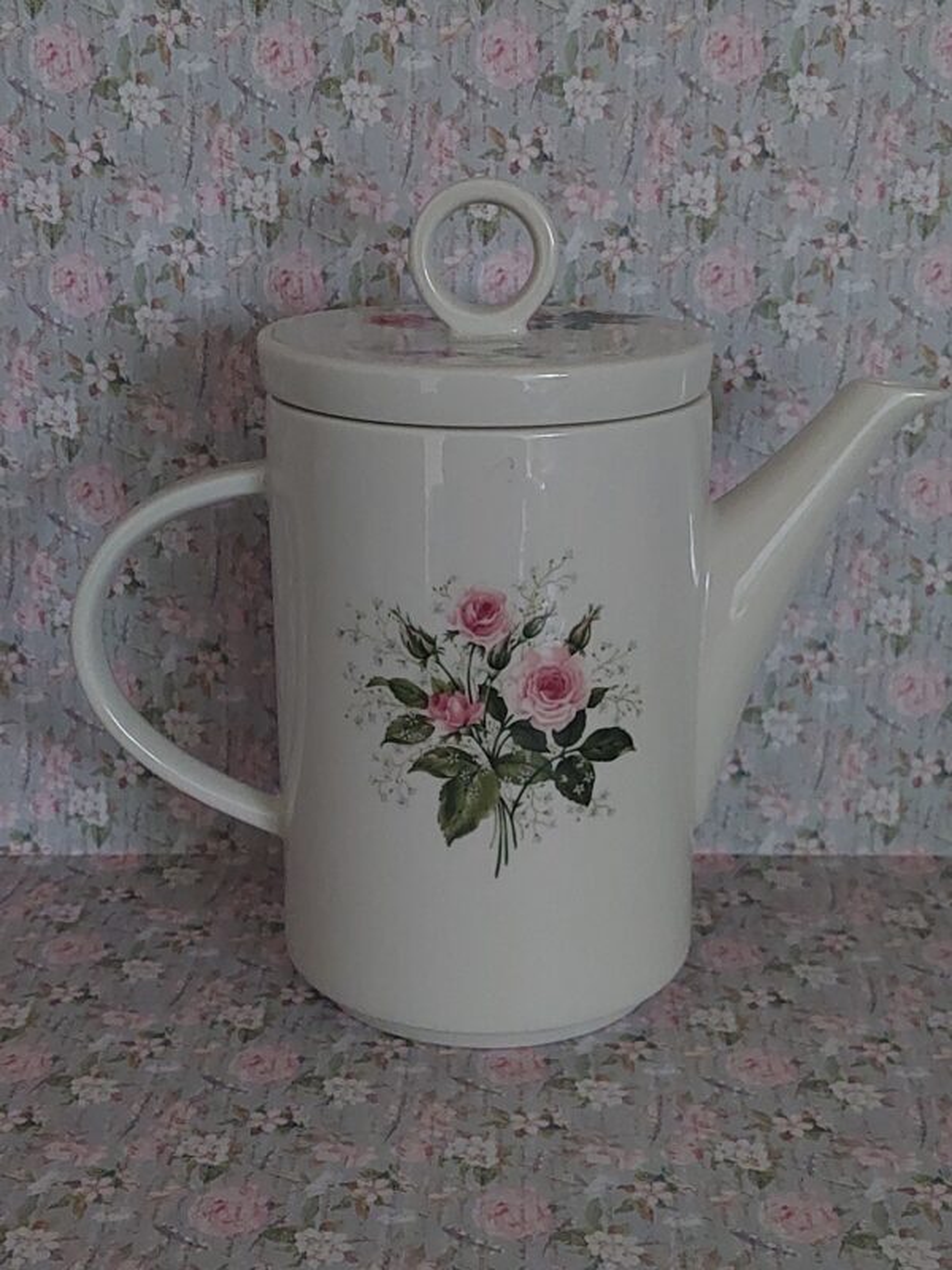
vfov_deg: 71.6
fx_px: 880
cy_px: 635
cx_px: 476
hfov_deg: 56.8
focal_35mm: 24
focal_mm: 5.23
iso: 1000
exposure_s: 1/25
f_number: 1.8
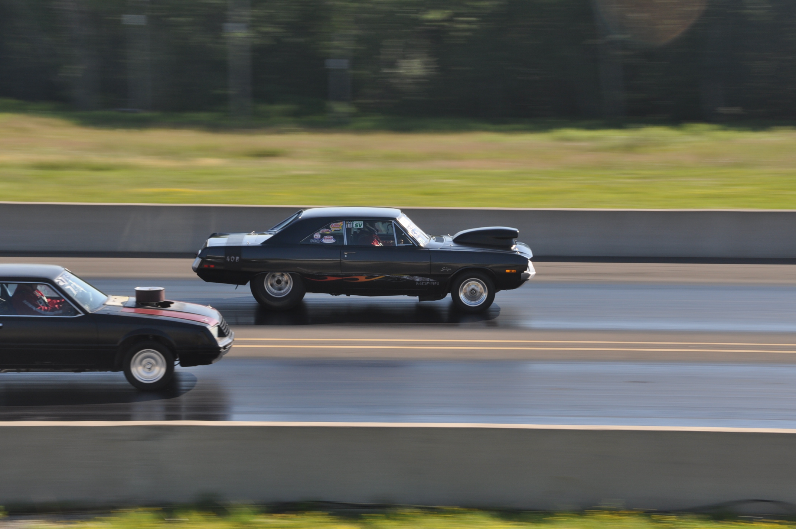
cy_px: 264
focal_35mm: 117
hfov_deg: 17.5
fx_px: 2584
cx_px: 398
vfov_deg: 11.7
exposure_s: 1/125
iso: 200
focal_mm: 78
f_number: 14
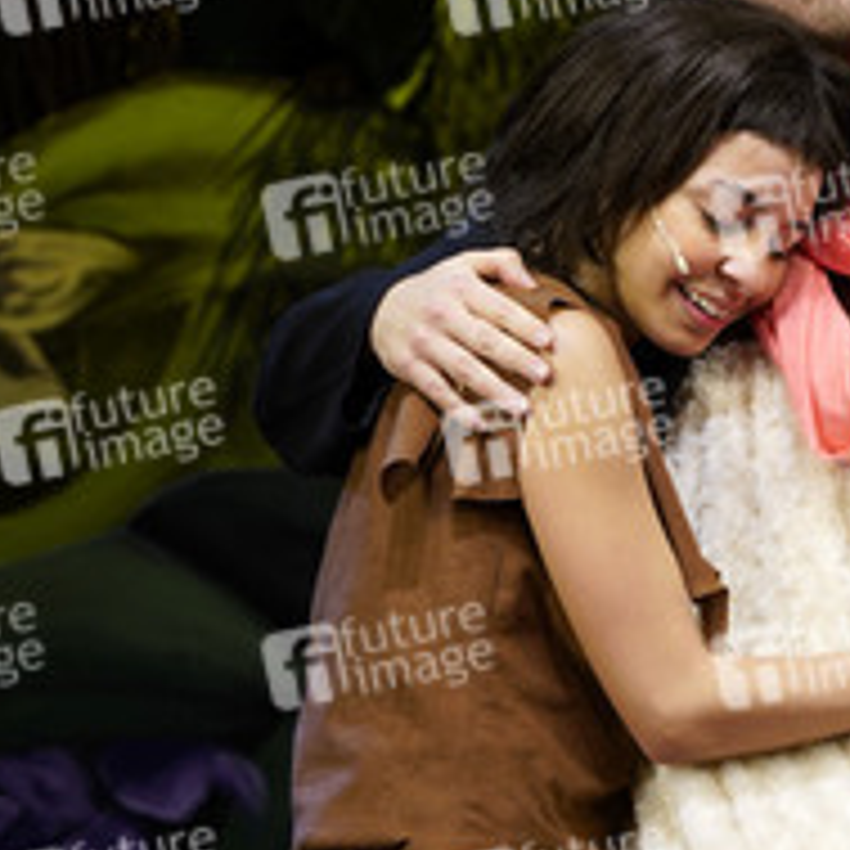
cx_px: 888
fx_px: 13474
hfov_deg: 3.6
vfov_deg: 3.6
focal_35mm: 485
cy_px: 319
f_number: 5.6
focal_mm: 239
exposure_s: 1/250
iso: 1600
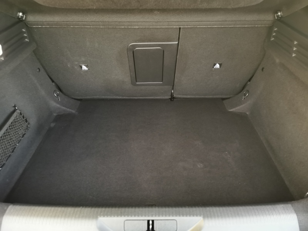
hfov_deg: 65.3
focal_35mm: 27
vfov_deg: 51.4
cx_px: 154
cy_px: 116
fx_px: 240
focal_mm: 5.58
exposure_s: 1/33.3
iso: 400
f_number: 1.8
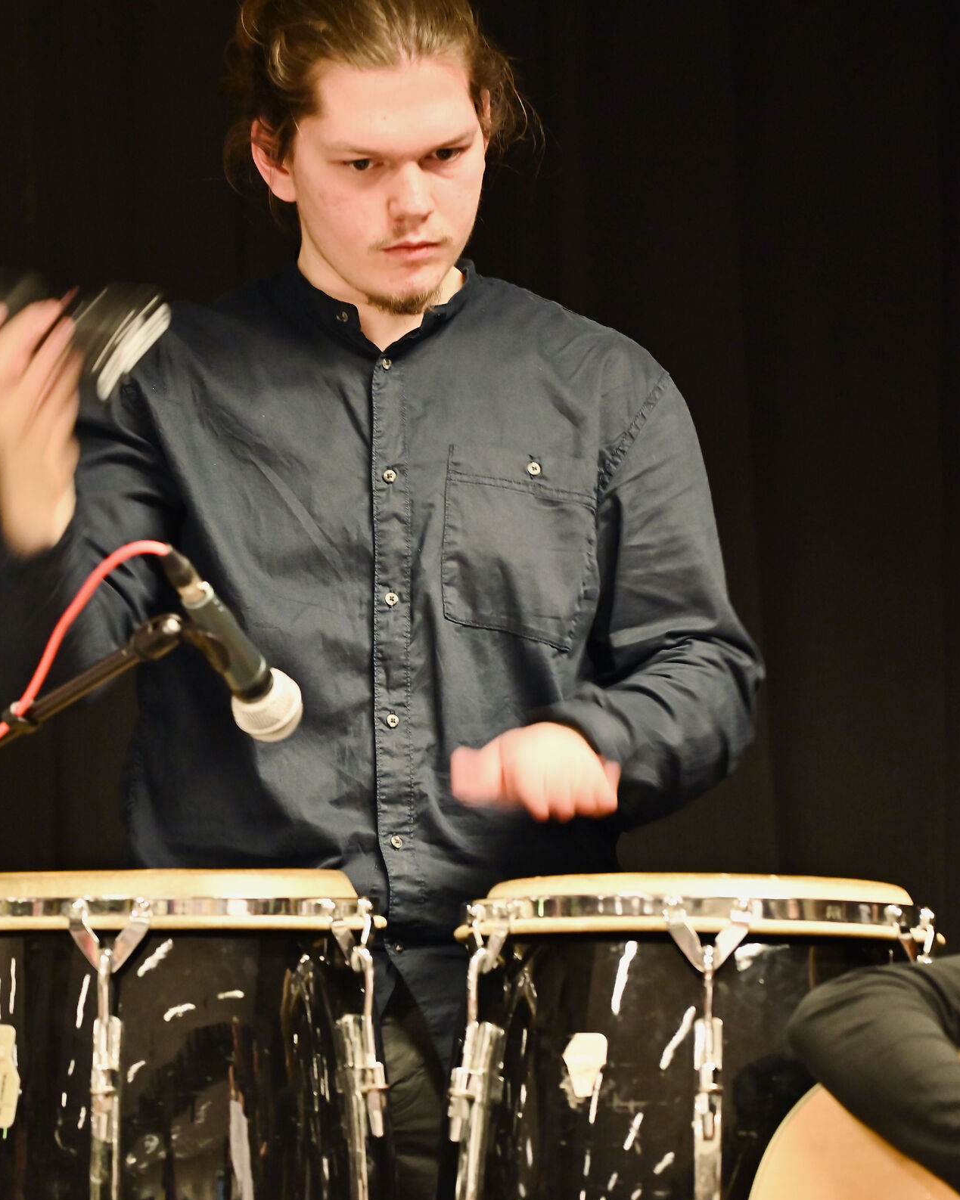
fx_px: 10089
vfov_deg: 6.8
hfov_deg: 5.4
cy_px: 665
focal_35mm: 284
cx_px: 381
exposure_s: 1/20
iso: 2200
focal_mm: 200
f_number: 4
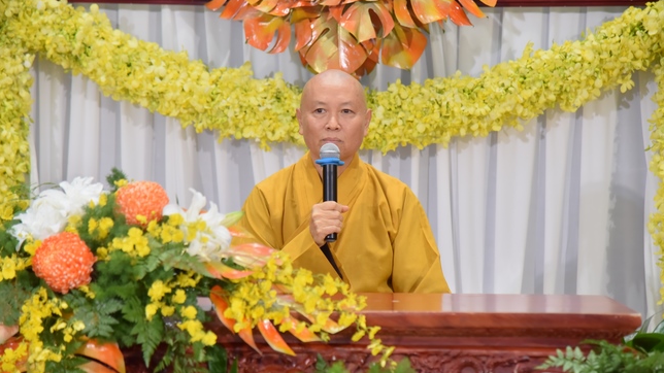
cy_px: 181
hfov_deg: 16.9
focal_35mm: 127
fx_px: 2236
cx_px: 333
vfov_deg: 9.5
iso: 1250
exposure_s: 1/160
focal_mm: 120
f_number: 4
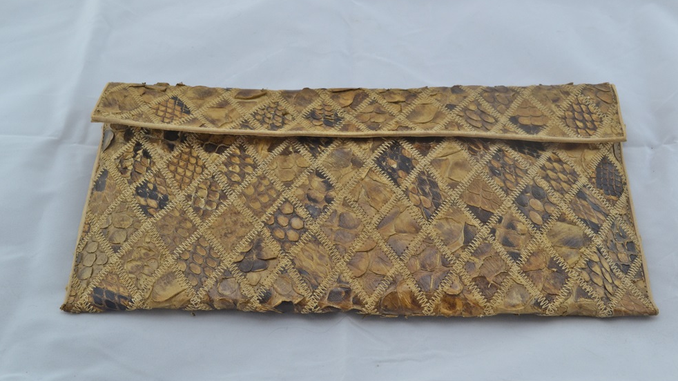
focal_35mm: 48
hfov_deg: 42.9
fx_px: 863
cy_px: 198
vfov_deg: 24.9
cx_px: 345
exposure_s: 1/60
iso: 400
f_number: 7.1
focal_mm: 30
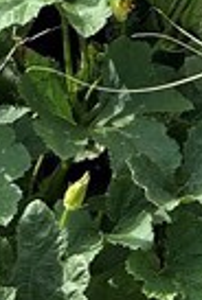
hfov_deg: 7.3
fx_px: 1558
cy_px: -361
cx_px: -66
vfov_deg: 10.0
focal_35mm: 186
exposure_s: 1/2591
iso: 80
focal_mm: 6.86
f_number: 1.78
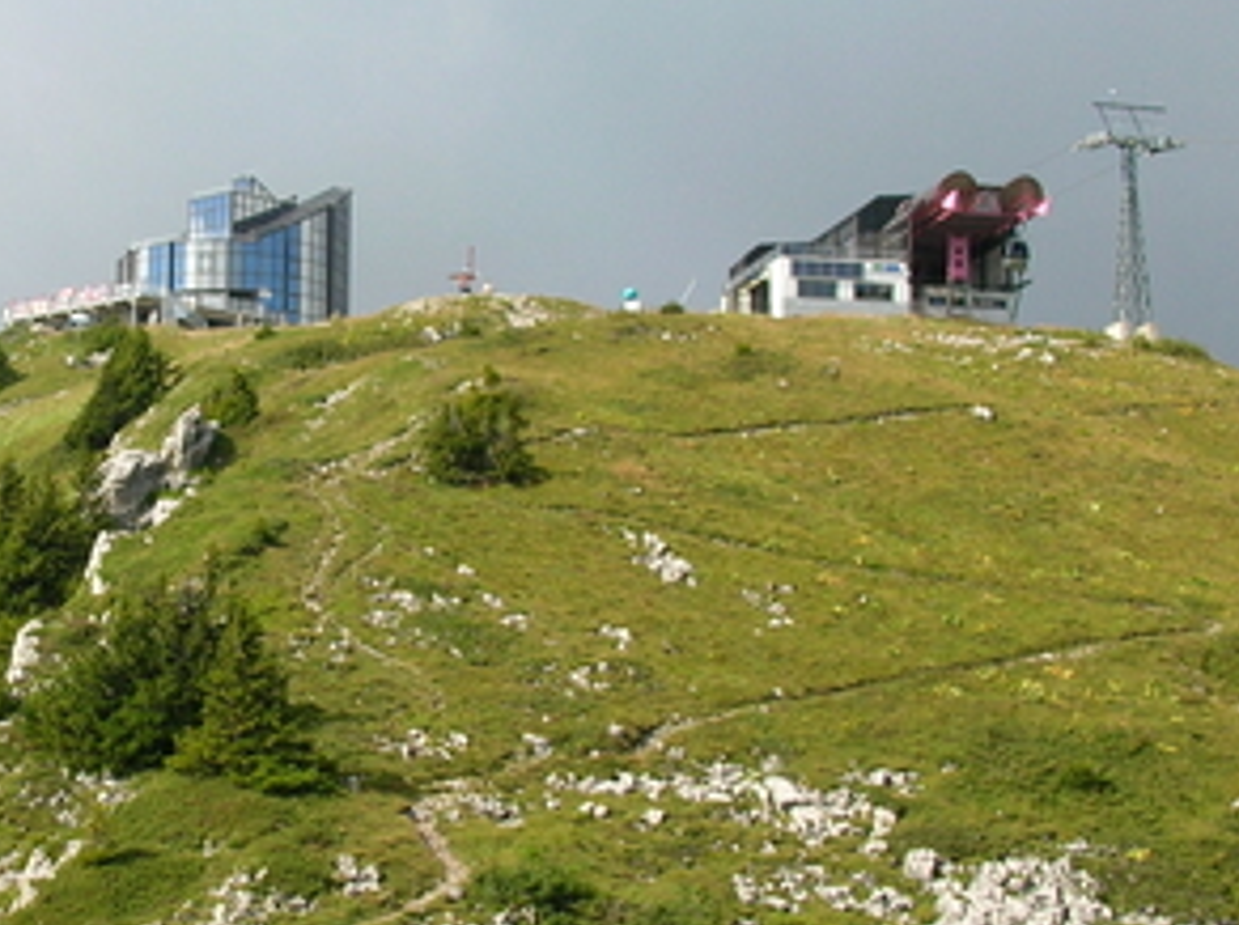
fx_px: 2644
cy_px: 490
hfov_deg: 26.0
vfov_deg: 19.8
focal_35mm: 74
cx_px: 297
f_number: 3.7
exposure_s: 1/525
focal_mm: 6
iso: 50
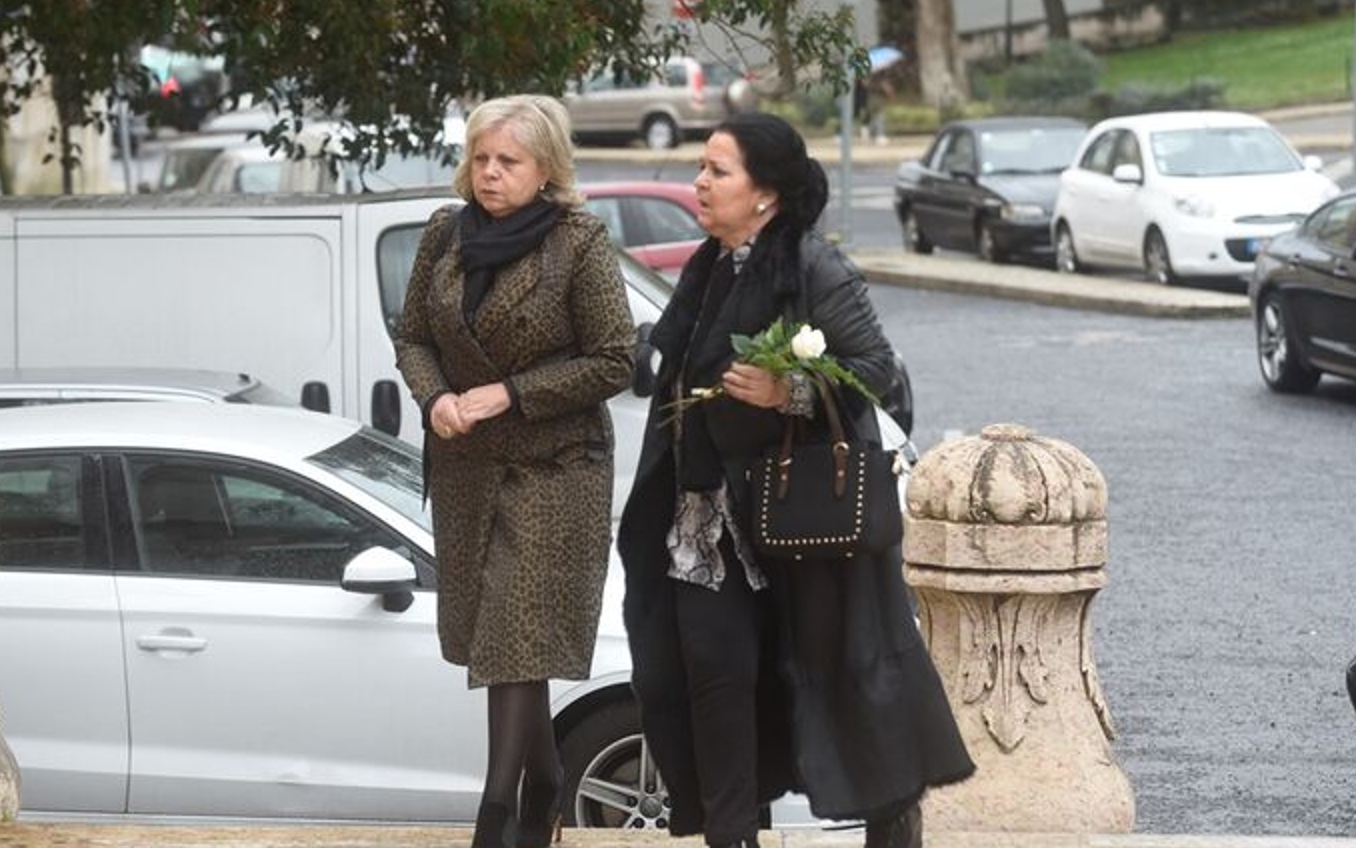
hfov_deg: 14.3
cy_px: 405
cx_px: 690
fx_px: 5396
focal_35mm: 146
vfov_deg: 9.0
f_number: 4.5
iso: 250
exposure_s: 1/400
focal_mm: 122
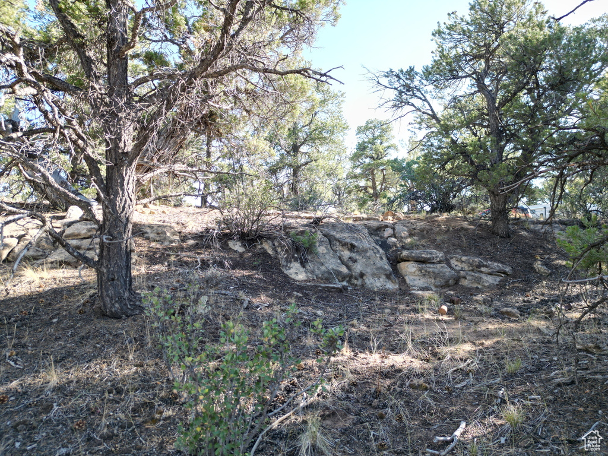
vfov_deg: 56.8
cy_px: 228
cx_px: 304
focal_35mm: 24
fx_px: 422
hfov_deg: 71.6
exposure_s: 1/350
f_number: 1.7
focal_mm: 6.72
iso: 120
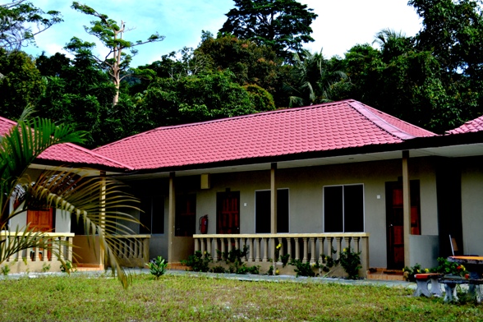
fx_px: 657
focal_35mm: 49
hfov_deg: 40.3
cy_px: 155
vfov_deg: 27.5
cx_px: 240
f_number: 5
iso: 400
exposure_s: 1/1250
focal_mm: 30
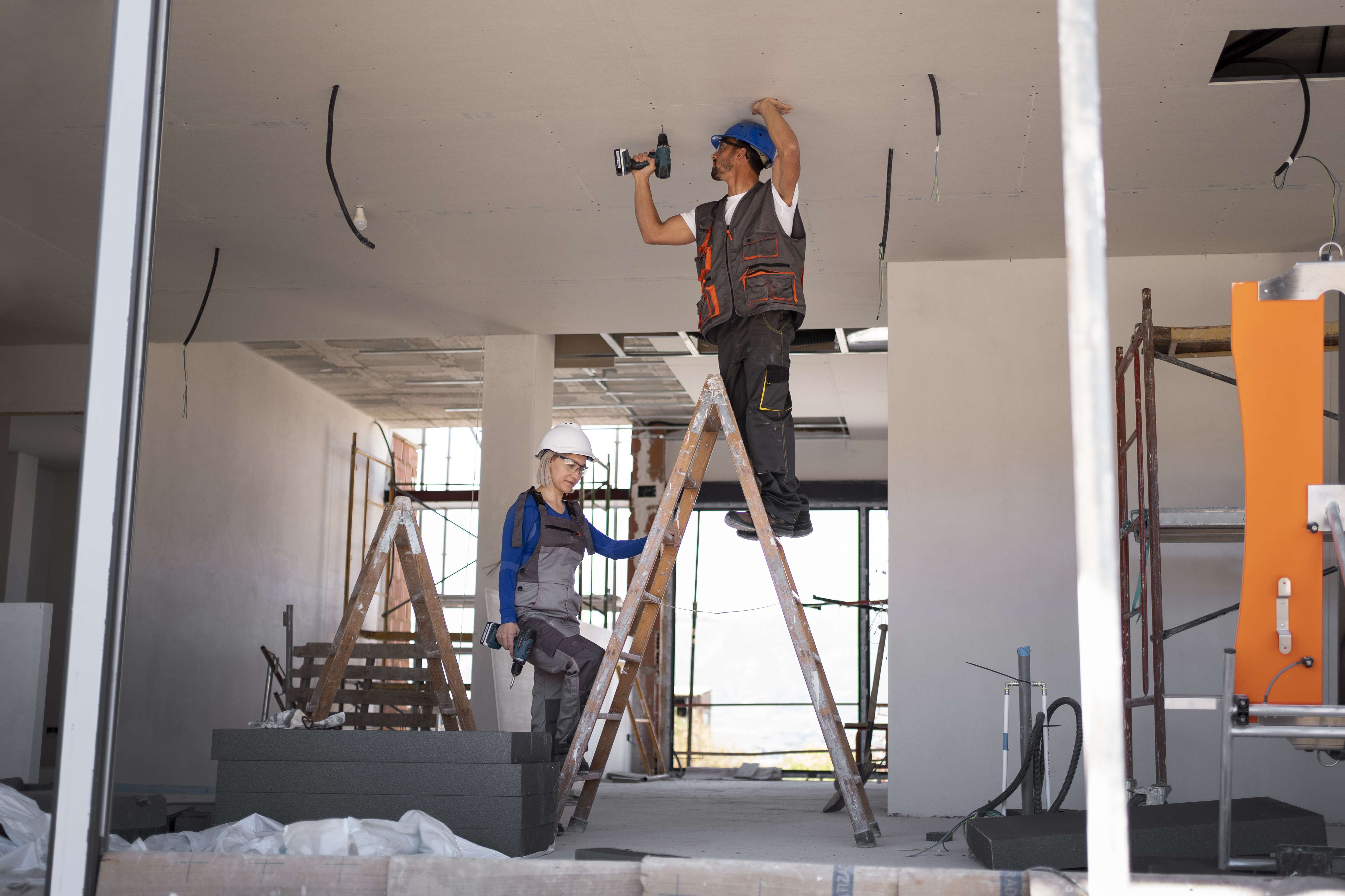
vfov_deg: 37.9
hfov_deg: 54.4
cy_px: 448
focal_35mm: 35
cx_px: 672
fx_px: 1308
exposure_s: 1/800
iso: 320
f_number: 2
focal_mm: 35
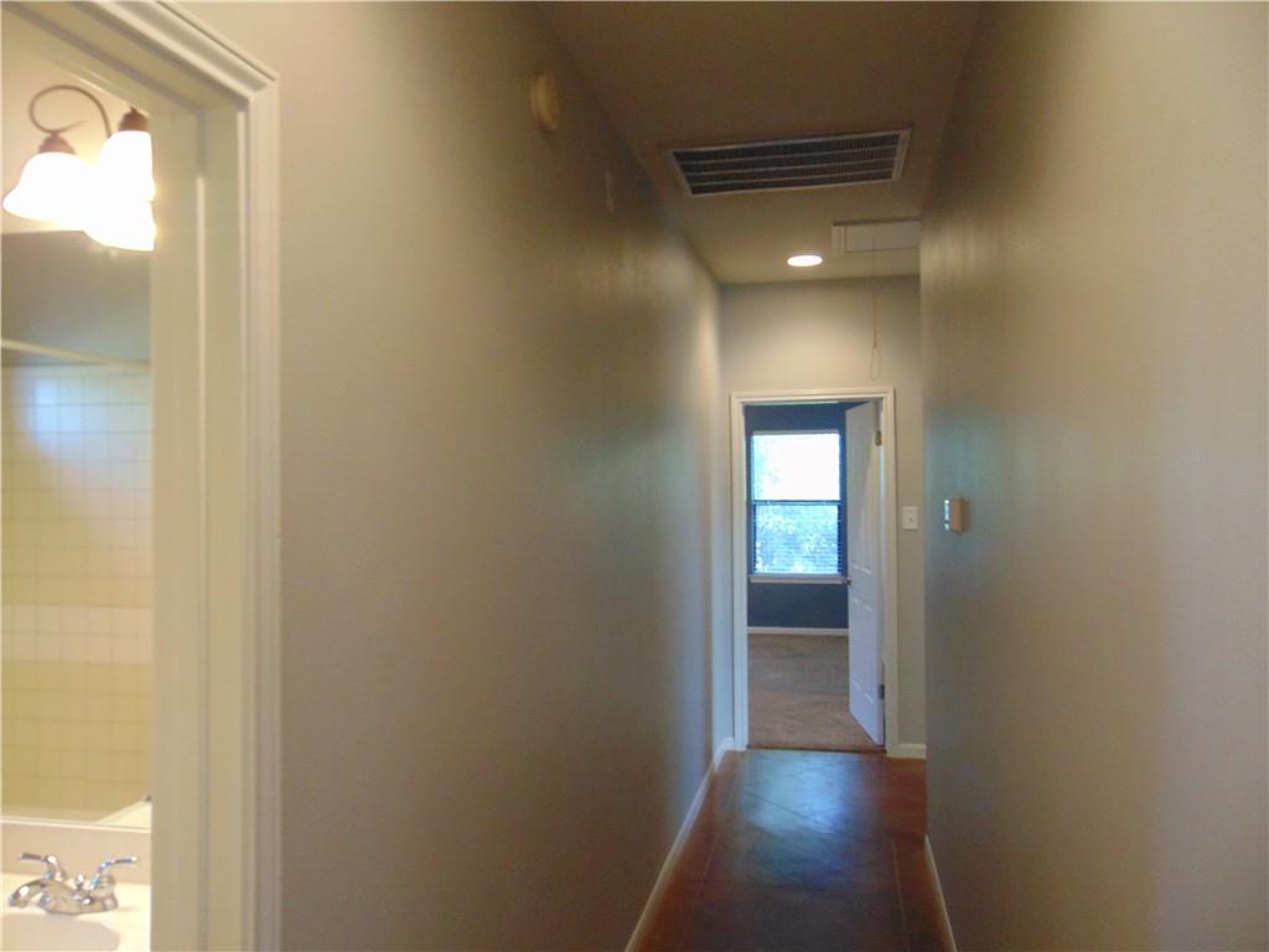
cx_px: 634
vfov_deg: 54.9
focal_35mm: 25
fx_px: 916
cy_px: 476
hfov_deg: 69.4
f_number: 3
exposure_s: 1/30
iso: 320
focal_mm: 4.5
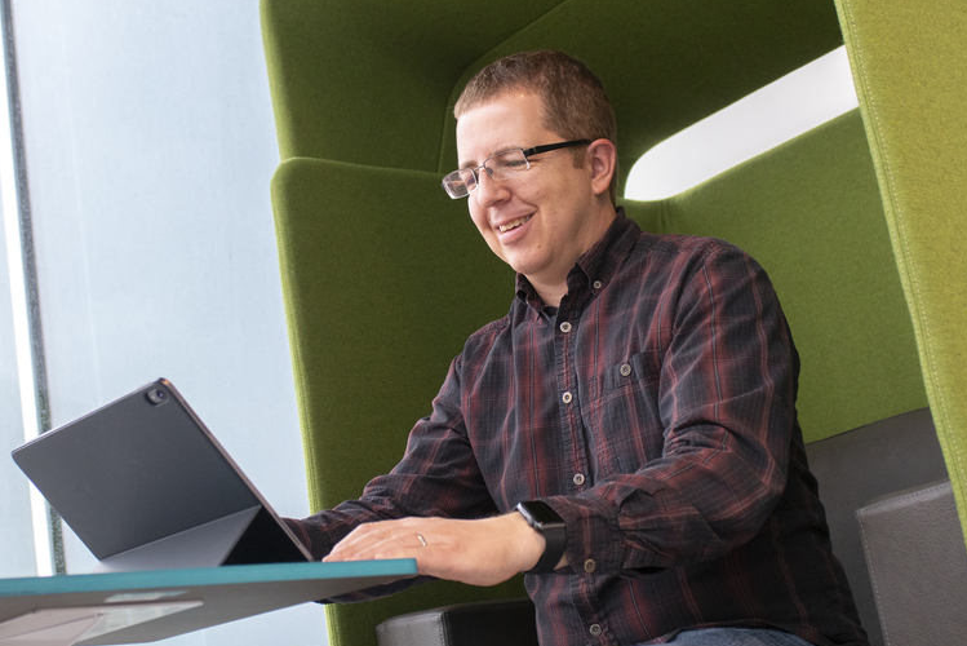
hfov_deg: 35.6
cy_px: 320
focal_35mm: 56
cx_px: 428
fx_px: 1505
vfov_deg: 24.2
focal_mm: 28
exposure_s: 1/200
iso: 1600
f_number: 4
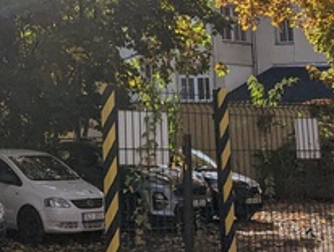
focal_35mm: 99
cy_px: -174
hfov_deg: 19.2
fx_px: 956
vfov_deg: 13.7
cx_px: -5
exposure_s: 1/11364
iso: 51
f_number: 1.85
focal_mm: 6.81
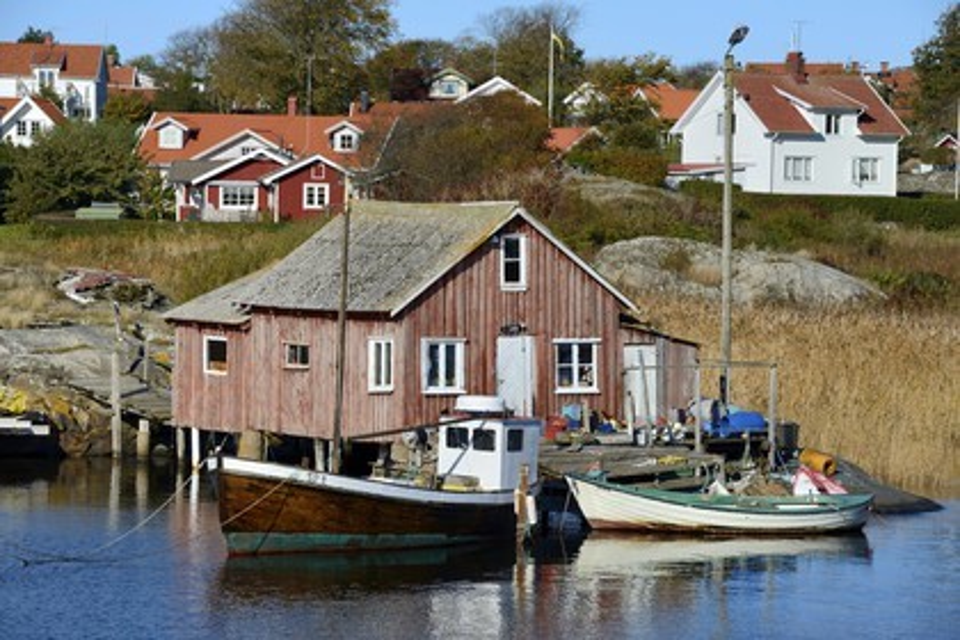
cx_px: 480
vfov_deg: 8.3
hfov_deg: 12.5
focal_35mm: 165
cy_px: 320
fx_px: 4400
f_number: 11
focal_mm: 165
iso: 200
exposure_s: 1/400
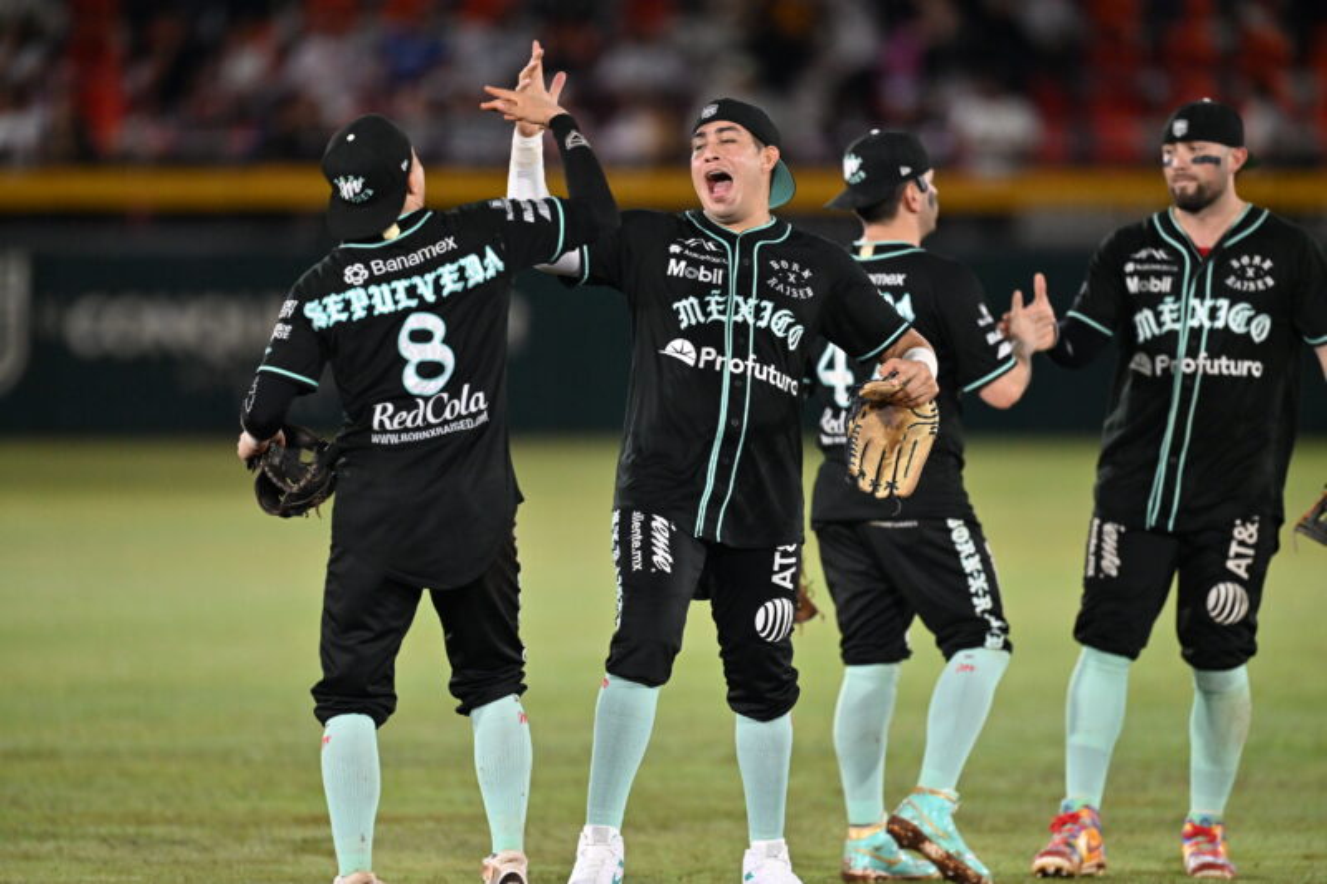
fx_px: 14740
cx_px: 664
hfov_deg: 5.2
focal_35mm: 400
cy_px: 442
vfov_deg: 3.4
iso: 3200
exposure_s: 1/3200
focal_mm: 400
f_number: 2.8
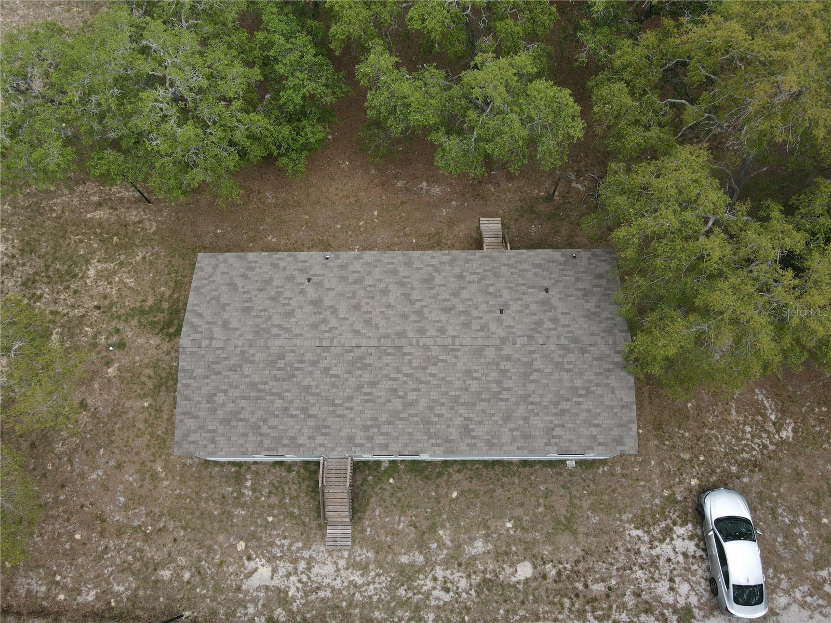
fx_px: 576
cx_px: 416
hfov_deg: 71.6
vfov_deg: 56.8
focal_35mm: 24
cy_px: 312
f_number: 2.8
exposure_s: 1/250
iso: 100
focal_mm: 4.5
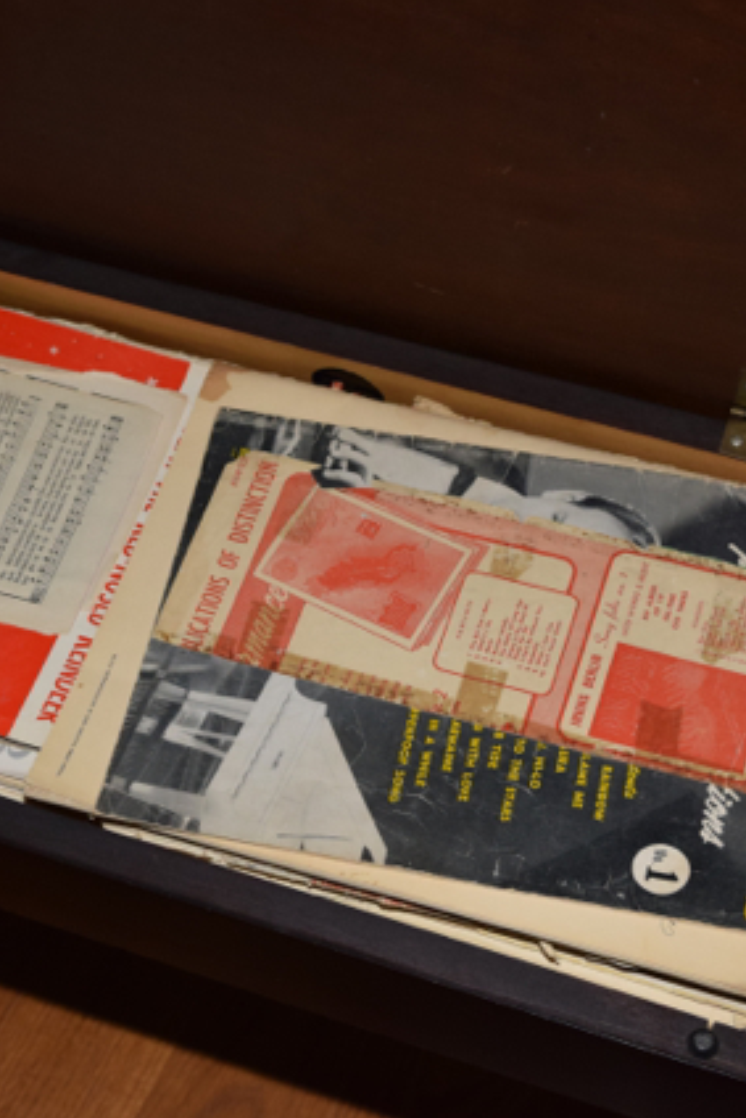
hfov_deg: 17.7
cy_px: 558
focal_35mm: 77
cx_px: 211
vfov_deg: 26.3
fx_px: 2391
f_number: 5.6
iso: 800
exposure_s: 1/125
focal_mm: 34
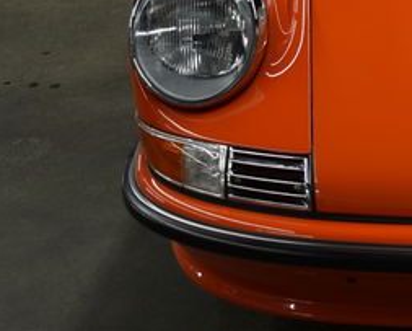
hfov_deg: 16.3
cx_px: 542
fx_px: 1355
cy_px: -15
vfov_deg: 13.7
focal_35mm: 111
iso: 200
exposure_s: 1/40
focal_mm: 26
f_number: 4
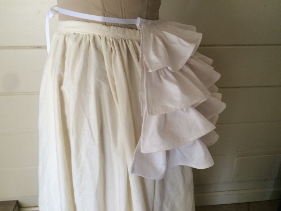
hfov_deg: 61.7
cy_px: 106
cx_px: 140
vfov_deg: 48.2
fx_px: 235
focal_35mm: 29
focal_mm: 4.15
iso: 125
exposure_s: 1/30
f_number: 2.2
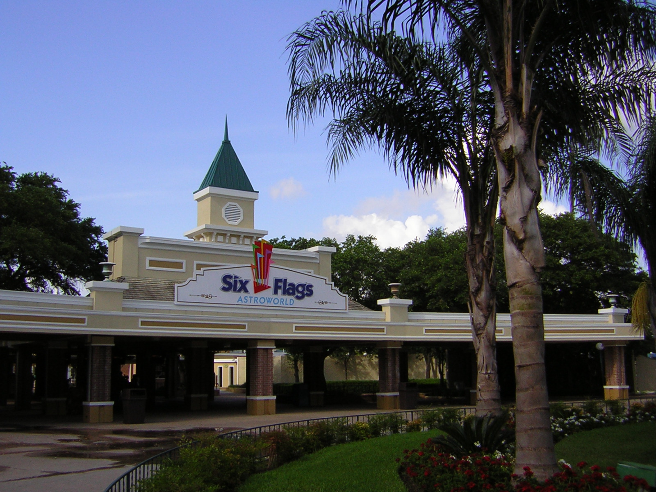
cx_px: 328
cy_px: 246
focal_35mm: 36
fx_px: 682
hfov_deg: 51.4
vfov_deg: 39.7
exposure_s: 1/301
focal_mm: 4.7
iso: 50
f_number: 5.2
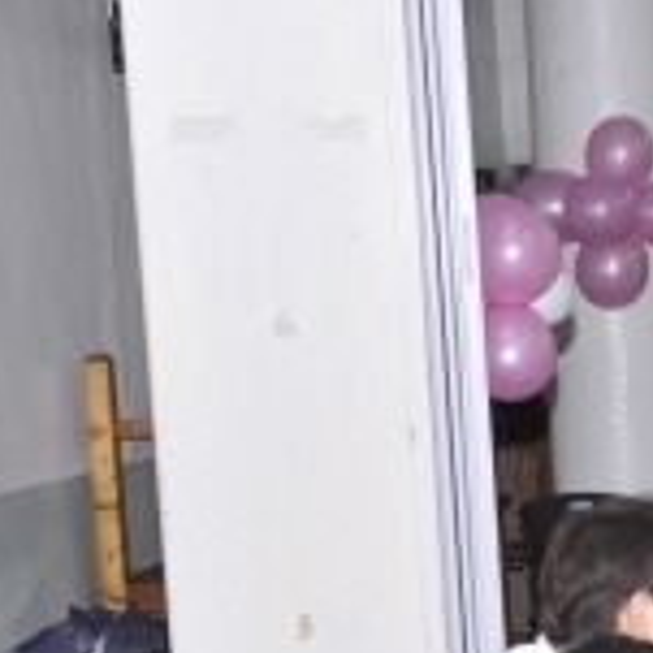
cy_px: 577
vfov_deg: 12.8
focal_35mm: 135
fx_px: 2881
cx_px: 990
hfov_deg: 12.3
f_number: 6.3
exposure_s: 1/60
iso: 200
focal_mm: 40
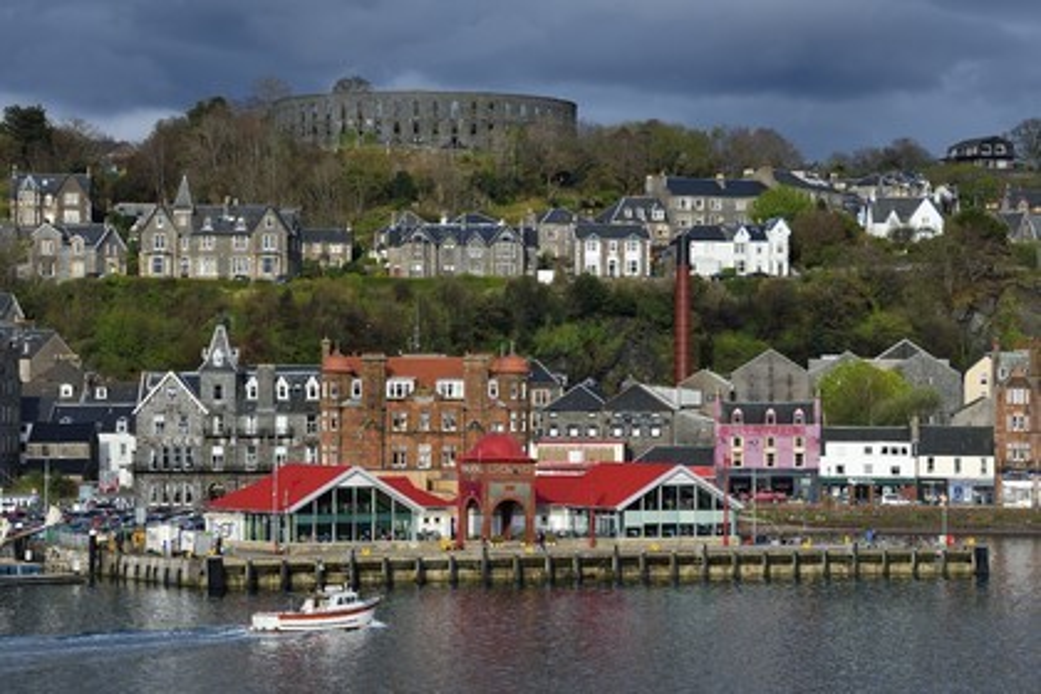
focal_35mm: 120
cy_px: 347
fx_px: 3470
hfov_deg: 17.1
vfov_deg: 11.4
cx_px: 520
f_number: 10
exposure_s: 1/320
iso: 200
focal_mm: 120
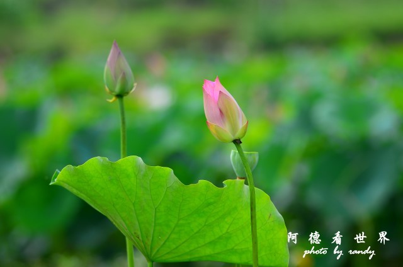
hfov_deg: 5.5
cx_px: 202
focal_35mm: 375
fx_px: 4190
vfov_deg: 3.7
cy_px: 134
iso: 100
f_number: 5.6
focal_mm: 250
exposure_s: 1/200
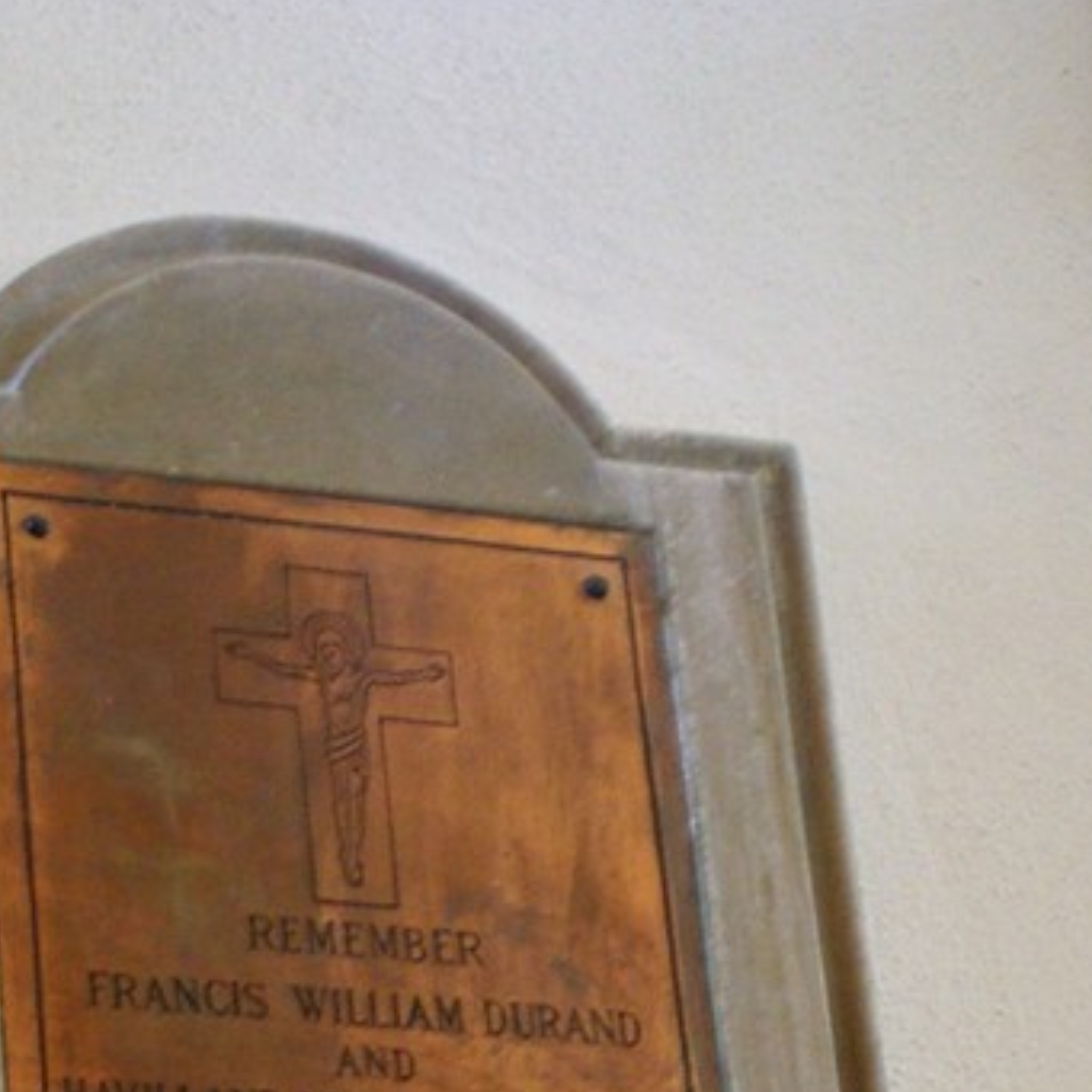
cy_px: 1046
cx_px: 333
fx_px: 5068
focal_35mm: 142
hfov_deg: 12.3
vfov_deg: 12.2
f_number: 4
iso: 800
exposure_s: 1/10
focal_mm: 38
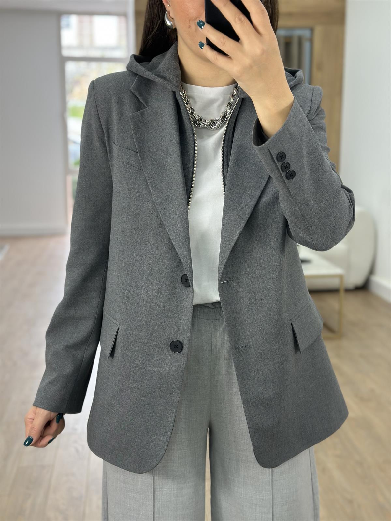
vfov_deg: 39.7
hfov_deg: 30.3
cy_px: 260
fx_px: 723
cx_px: 196
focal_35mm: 48
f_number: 1.78
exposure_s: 1/100
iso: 100
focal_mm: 6.86
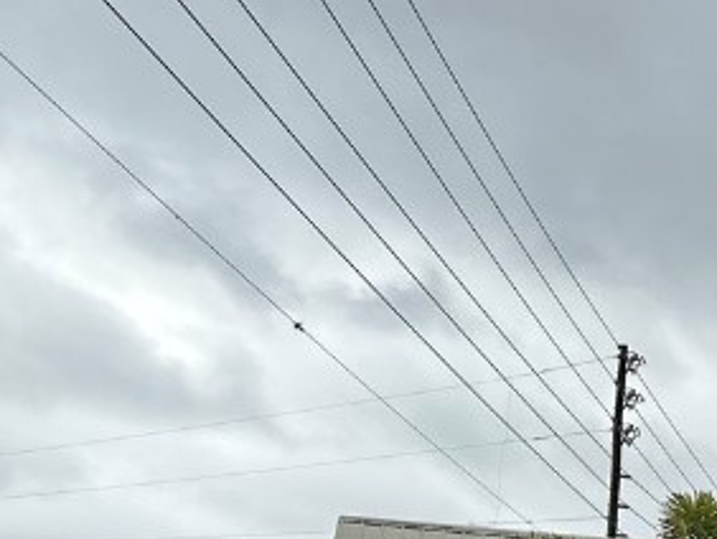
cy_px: 605
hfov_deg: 19.0
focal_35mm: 87
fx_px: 1804
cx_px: 1157
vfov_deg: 16.4
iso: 80
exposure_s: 1/5000
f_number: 1.78
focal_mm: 6.86
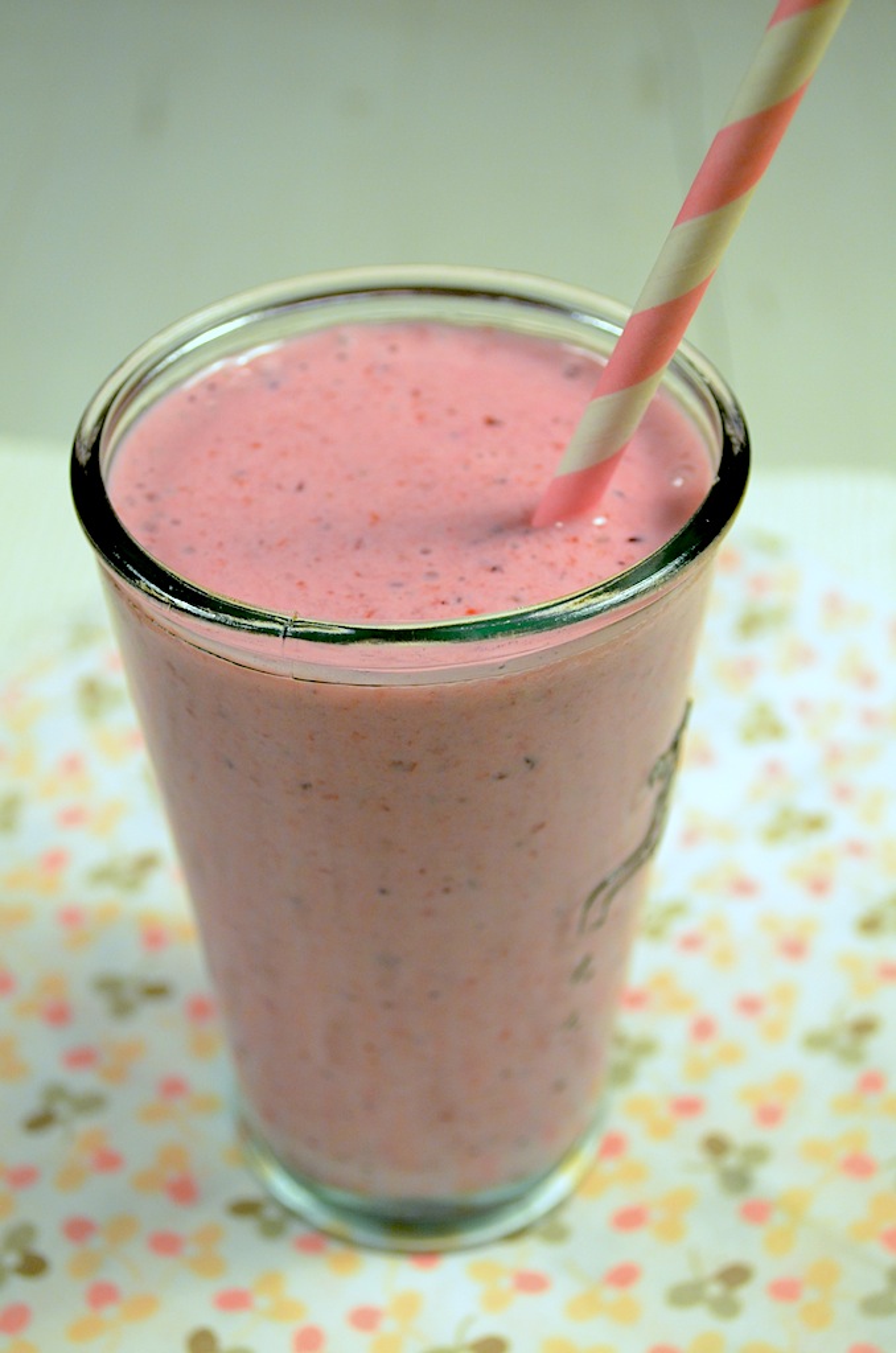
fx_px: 2251
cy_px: 676
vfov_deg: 33.5
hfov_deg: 22.5
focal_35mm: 60
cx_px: 448
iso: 1600
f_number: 5.3
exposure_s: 1/50
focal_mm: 40
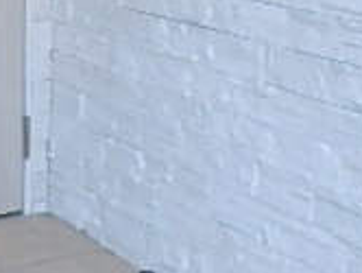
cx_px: 7
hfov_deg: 19.1
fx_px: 1047
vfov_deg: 13.7
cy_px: -164
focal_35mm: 100
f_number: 4.3
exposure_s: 1/125
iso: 125
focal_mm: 4.7
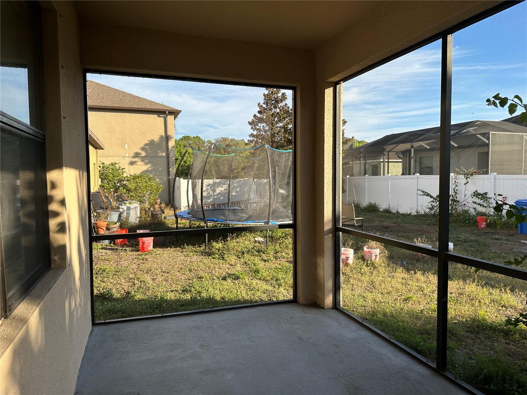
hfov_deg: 71.6
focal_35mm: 24
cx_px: 264
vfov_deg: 56.8
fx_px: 365
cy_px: 198
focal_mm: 6.86
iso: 80
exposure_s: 1/1107
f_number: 1.78
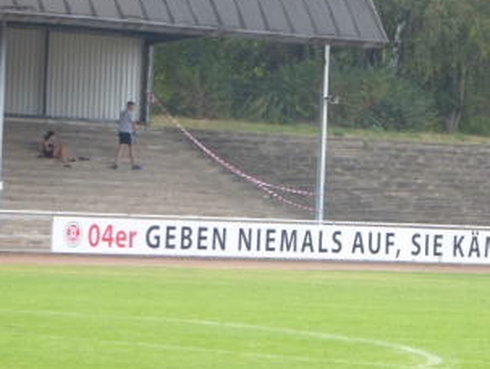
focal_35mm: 343
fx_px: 4861
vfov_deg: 4.3
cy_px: 159
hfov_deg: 5.8
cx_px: 310
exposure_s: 1/80
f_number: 5.6
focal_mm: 41.4
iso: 100
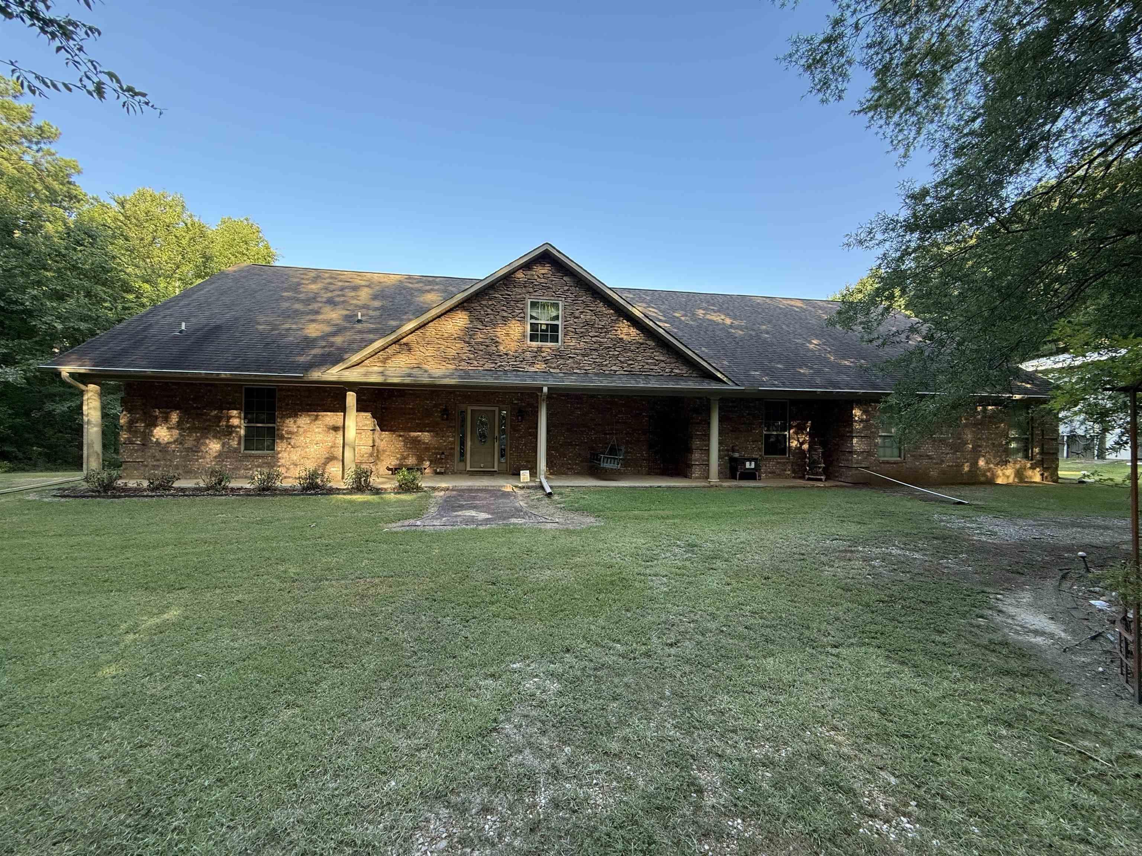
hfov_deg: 102.1
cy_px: 428
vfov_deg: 85.7
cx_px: 571
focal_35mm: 14
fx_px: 462
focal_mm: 2.22
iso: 64
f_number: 2.2
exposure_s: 1/112
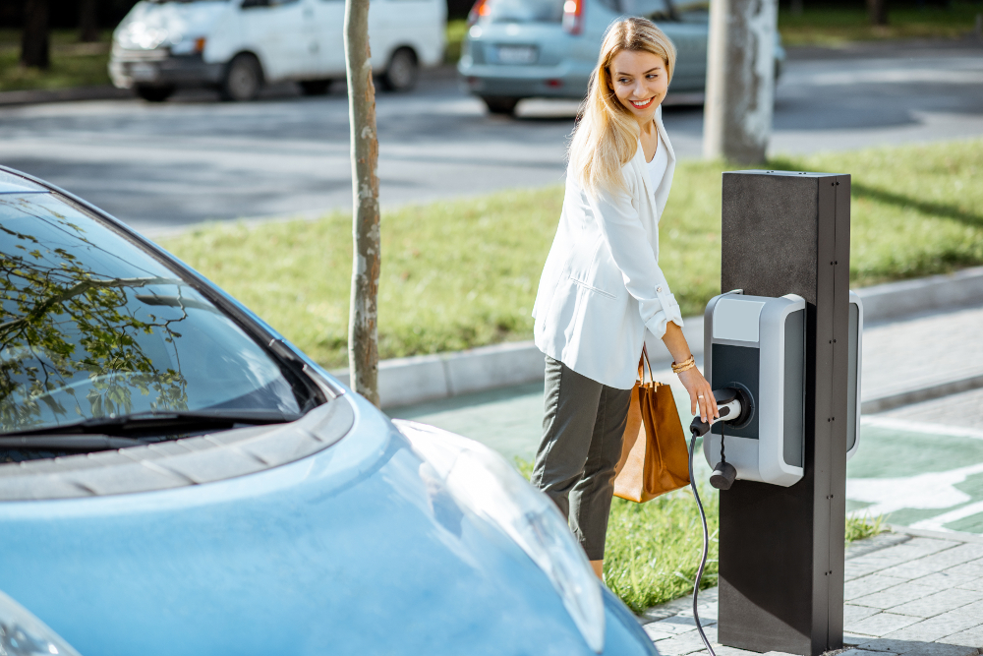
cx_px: 492
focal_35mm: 85
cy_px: 328
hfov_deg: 23.9
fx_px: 2321
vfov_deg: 16.1
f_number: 2.2
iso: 200
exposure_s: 1/3200
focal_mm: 85
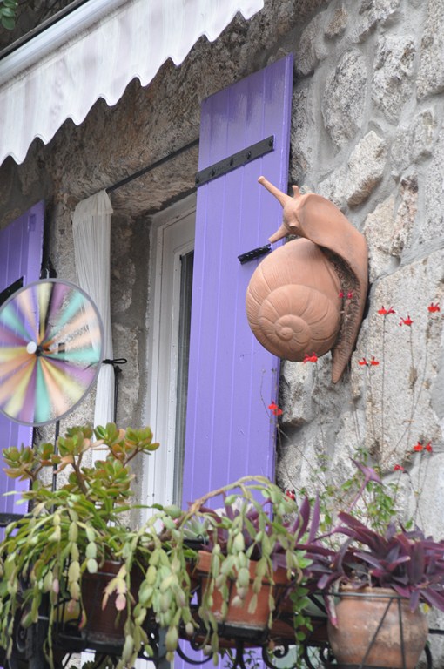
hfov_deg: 3.4
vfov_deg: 5.1
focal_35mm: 405
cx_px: 222
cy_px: 334
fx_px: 7512
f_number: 6.3
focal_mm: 270
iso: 500
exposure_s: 1/50
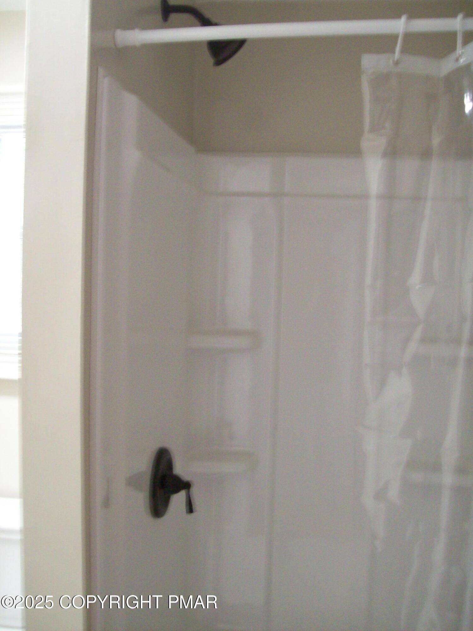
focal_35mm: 36
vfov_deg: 51.4
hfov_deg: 39.7
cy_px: 316
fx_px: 656
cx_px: 236
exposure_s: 1/8
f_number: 2.7
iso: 200
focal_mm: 6
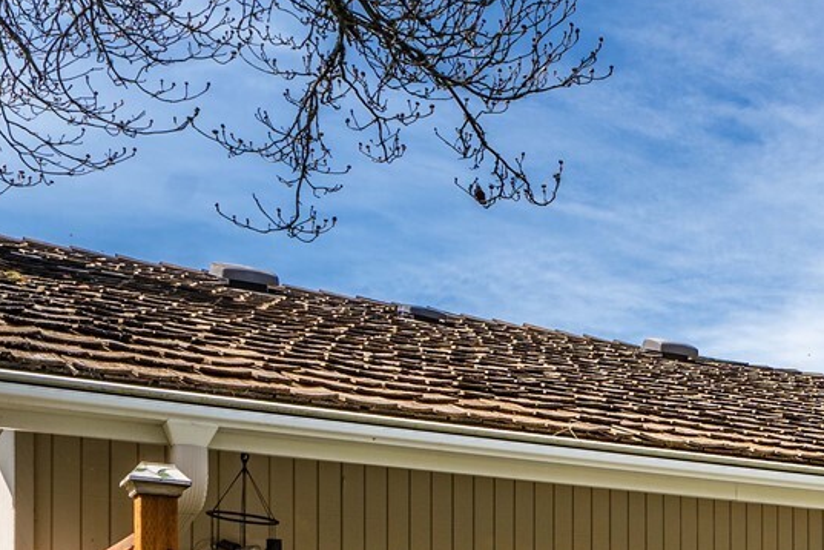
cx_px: 954
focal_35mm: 60
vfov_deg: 21.0
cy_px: 675
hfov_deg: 29.4
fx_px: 1373
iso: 100
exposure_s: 1/125
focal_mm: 19
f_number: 6.7
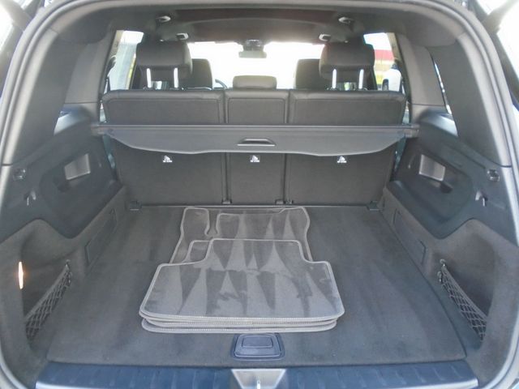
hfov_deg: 67.3
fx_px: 390
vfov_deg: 53.1
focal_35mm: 26
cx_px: 260
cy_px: 194
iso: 320
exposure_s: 1/30
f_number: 3.2
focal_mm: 4.6
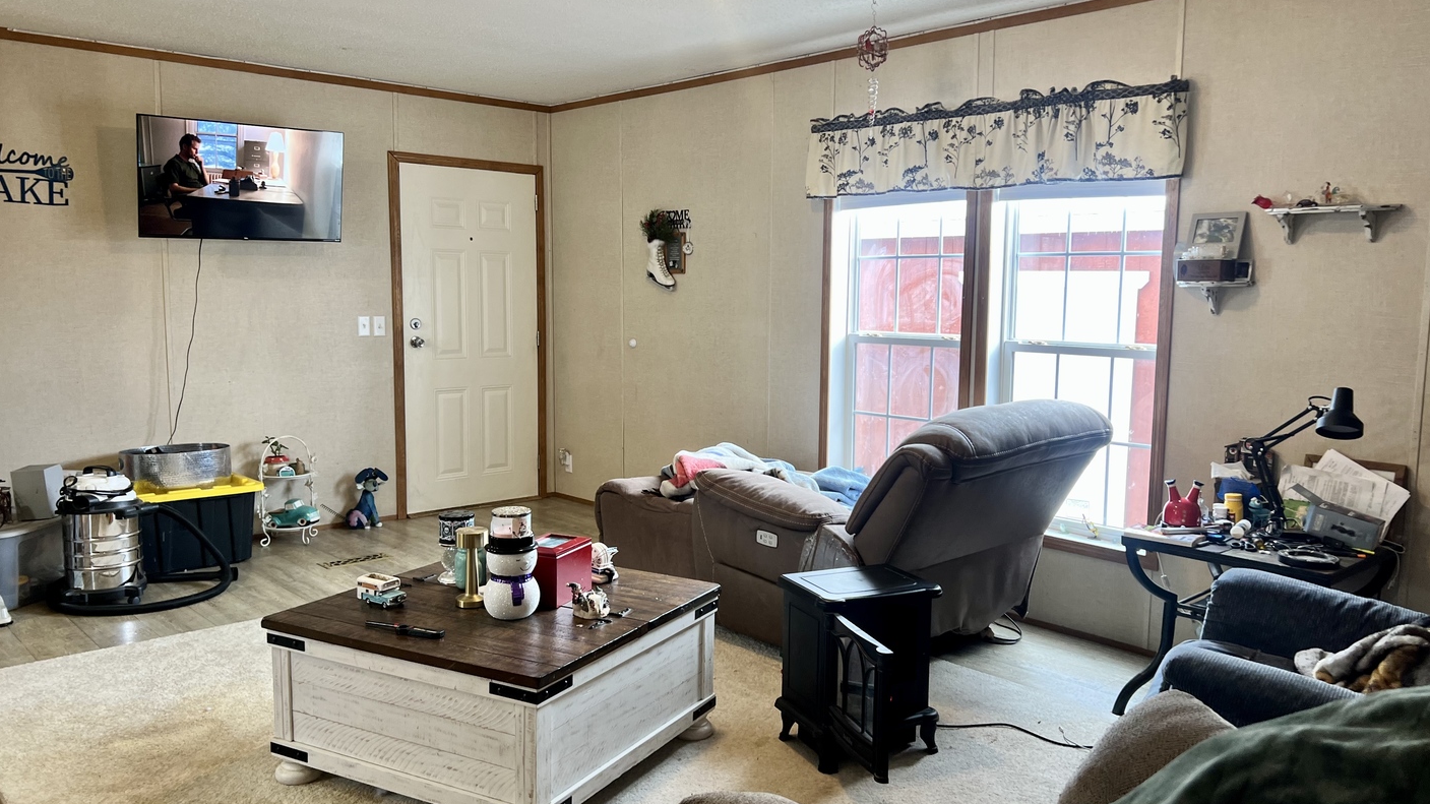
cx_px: 720
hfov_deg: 66.1
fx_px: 1099
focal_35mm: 29
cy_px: 421
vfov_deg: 40.2
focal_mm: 5.7
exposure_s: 1/60
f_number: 1.5
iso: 64
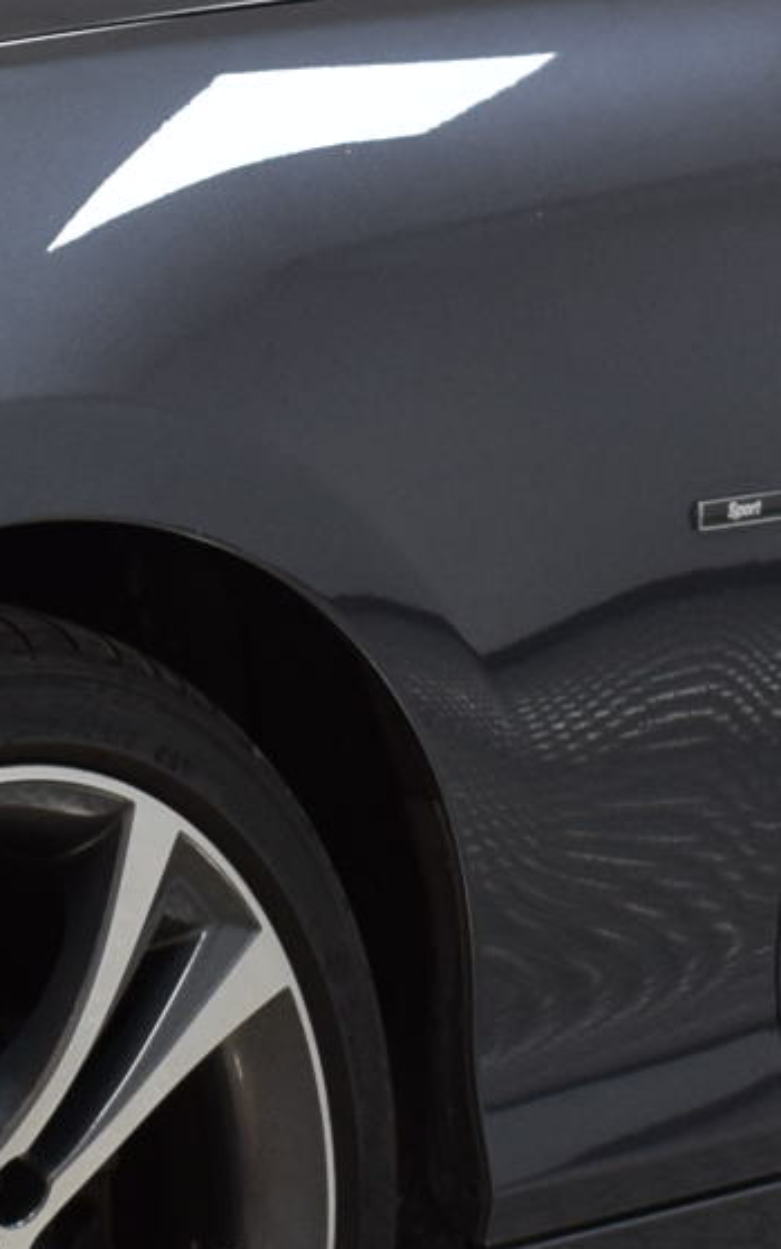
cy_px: 231
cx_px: -204
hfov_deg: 6.6
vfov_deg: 10.6
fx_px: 6706
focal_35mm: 197
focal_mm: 24
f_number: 4
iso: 500
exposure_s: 1/60
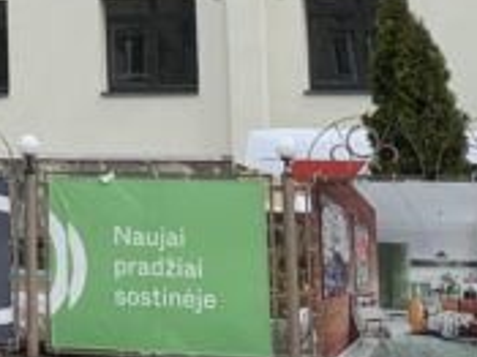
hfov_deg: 12.4
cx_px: -210
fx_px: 2093
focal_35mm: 152
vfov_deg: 9.5
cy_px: -166
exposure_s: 1/1992
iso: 25
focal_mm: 4.25
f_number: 1.8
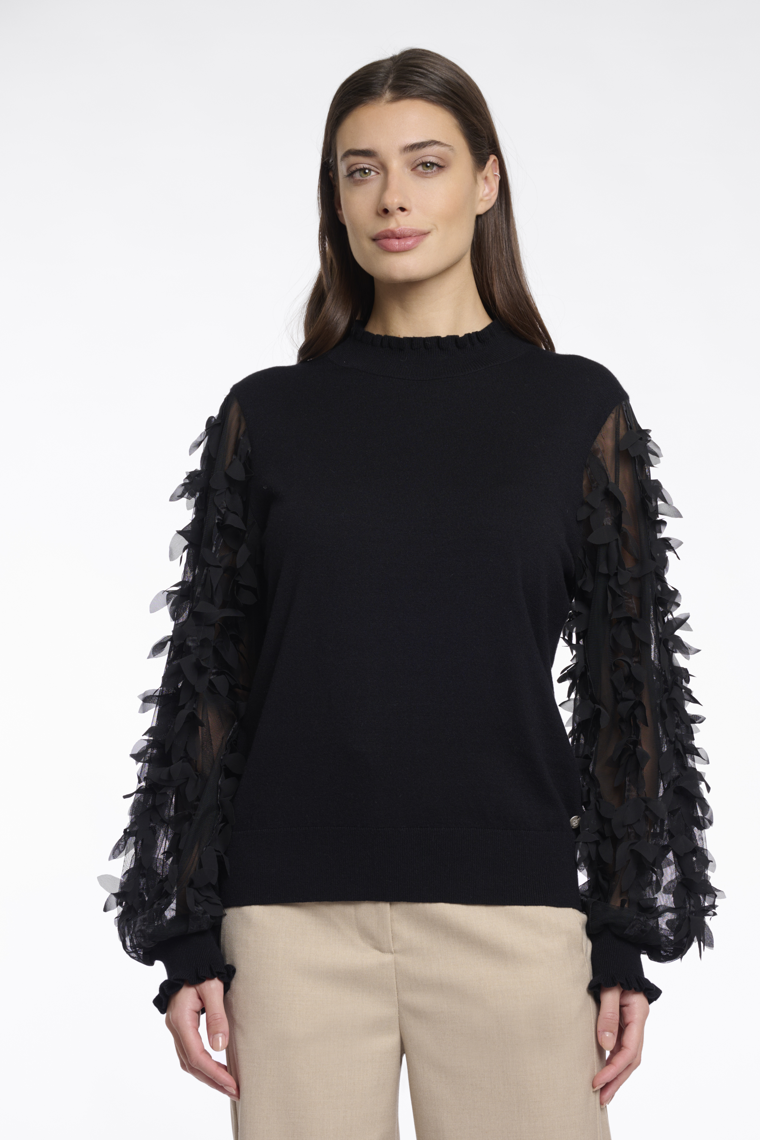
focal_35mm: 94
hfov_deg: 14.6
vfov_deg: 21.7
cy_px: 570
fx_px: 2976
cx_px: 380
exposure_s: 1/200
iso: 125
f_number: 8
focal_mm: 94
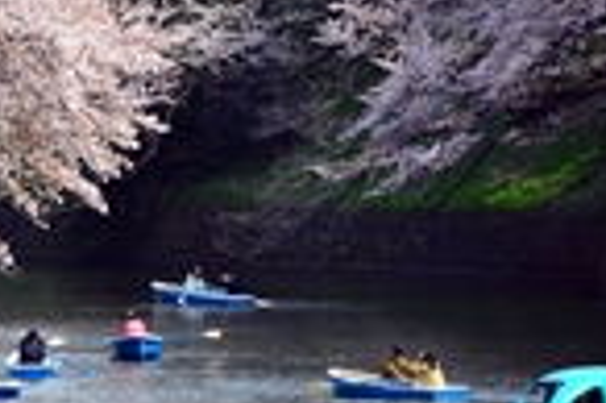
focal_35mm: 825
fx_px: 13872
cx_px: -203
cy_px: -31
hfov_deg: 2.5
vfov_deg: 1.7
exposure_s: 1/320
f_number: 7.1
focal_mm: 300
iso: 200
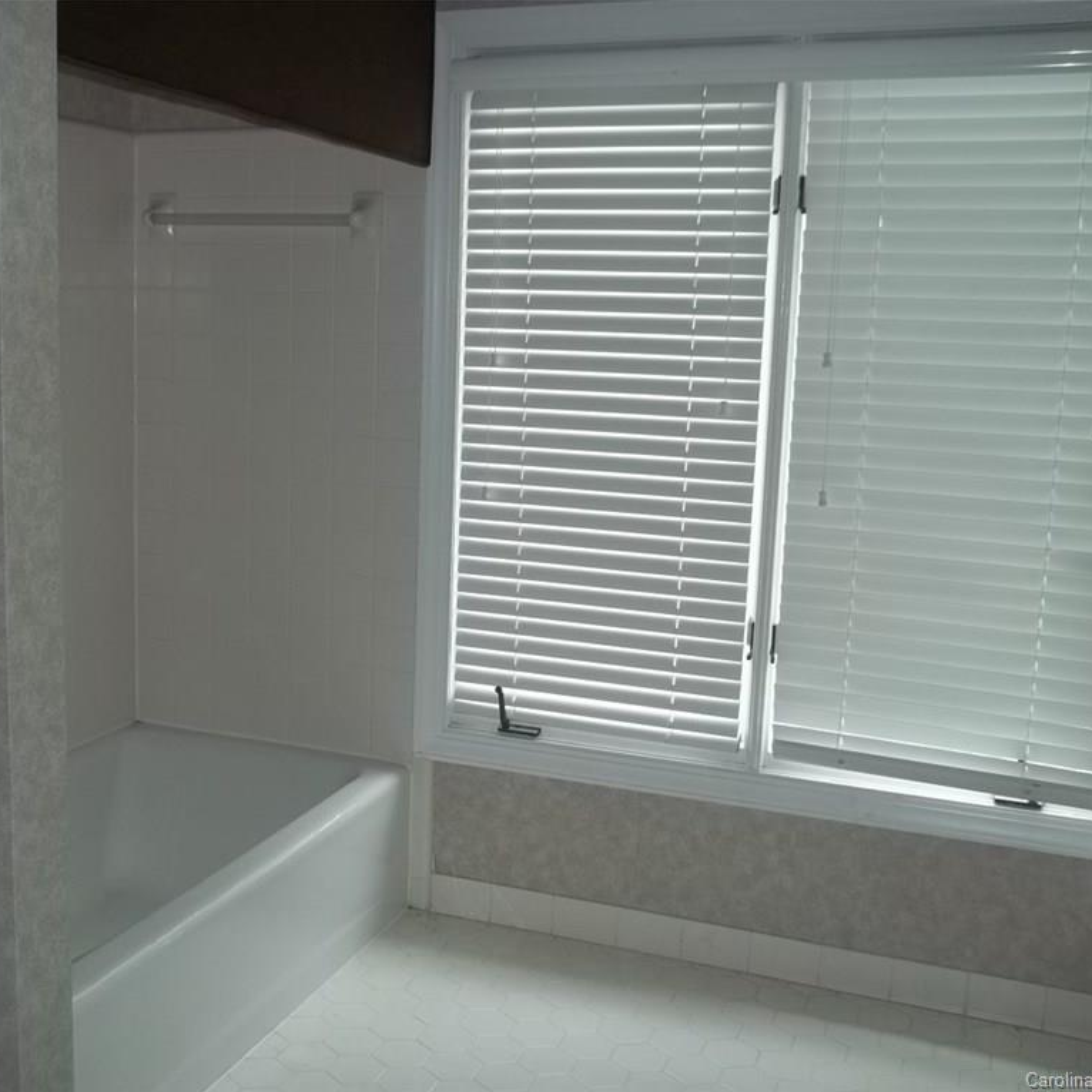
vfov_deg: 42.8
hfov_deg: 42.7
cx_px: 459
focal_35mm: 39
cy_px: 546
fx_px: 1392
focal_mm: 5.9
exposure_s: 1/30
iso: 64
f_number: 3.3
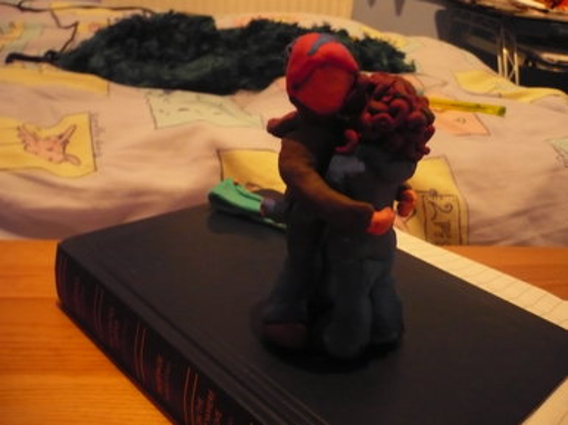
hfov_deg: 52.7
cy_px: 212
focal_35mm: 35
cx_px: 284
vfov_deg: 40.7
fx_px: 574
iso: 400
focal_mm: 5.8
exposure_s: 1/5
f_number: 2.8
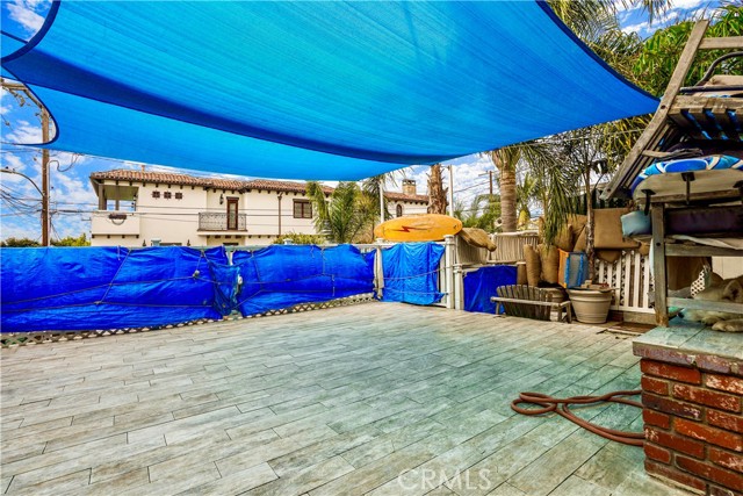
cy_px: 248
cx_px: 372
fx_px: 330
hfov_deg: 96.7
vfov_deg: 73.8
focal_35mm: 16
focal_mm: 16
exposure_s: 1/250
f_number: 6.3
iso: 125
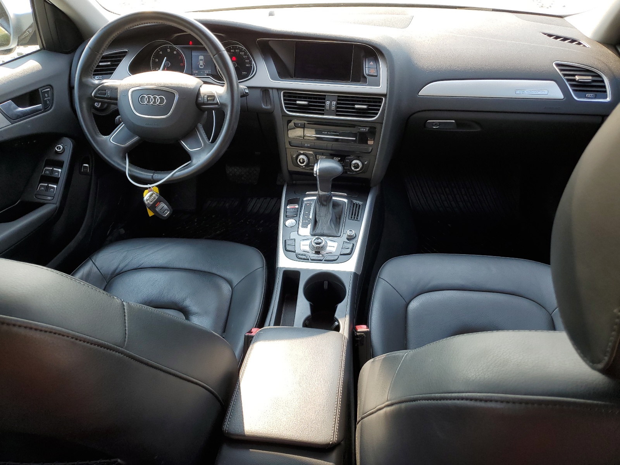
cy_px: 232
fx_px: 466
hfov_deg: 67.3
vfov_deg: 53.1
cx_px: 310
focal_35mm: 26
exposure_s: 1/286
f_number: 1.5
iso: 50
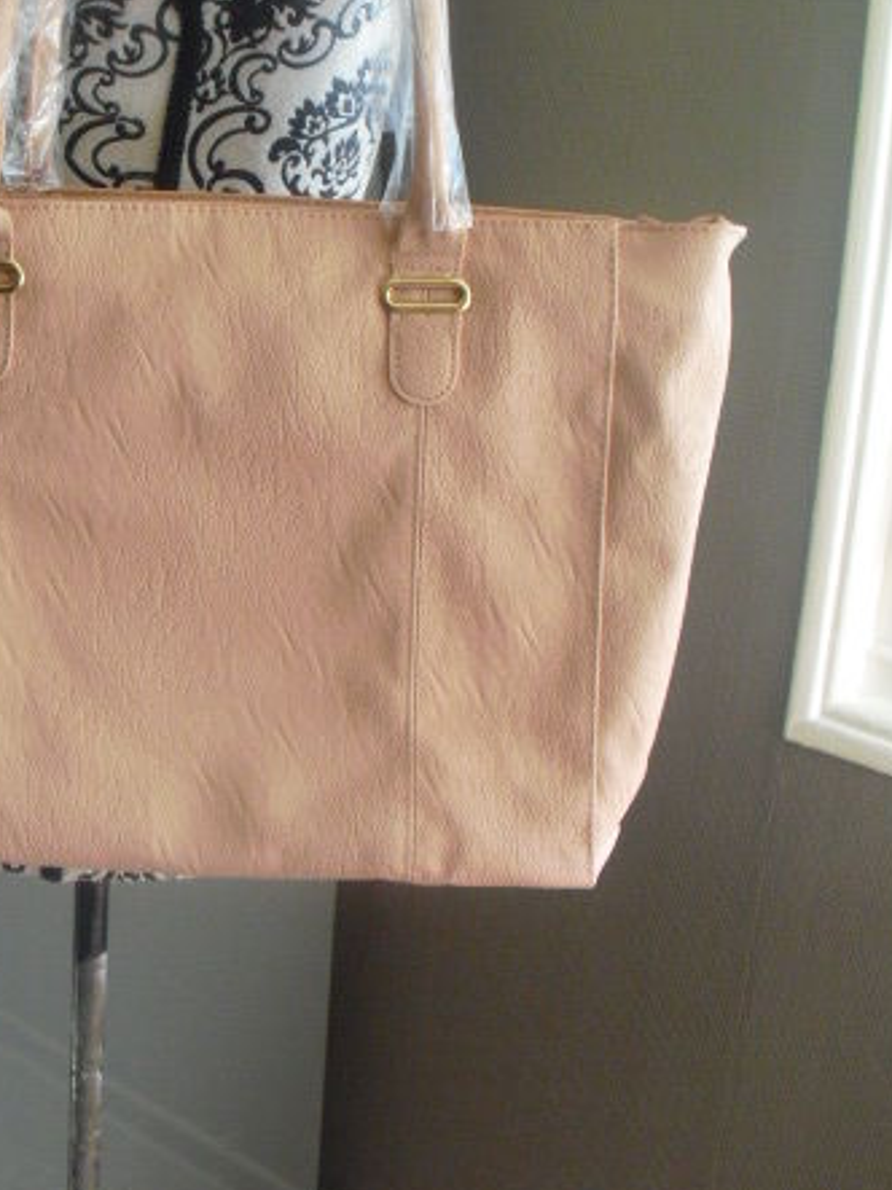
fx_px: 1787
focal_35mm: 52
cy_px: 414
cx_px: 261
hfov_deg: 27.7
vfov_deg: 36.5
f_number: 3.1
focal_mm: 6.3
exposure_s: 1/100
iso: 400
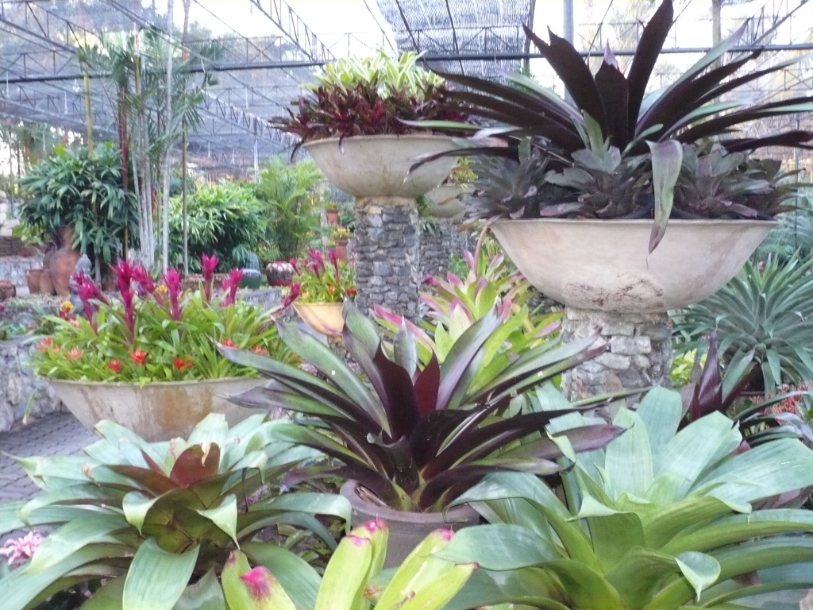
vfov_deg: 40.7
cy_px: 305
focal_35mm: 35
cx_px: 406
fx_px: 822
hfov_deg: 52.6
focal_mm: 5.8
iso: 500
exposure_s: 1/30
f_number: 2.8
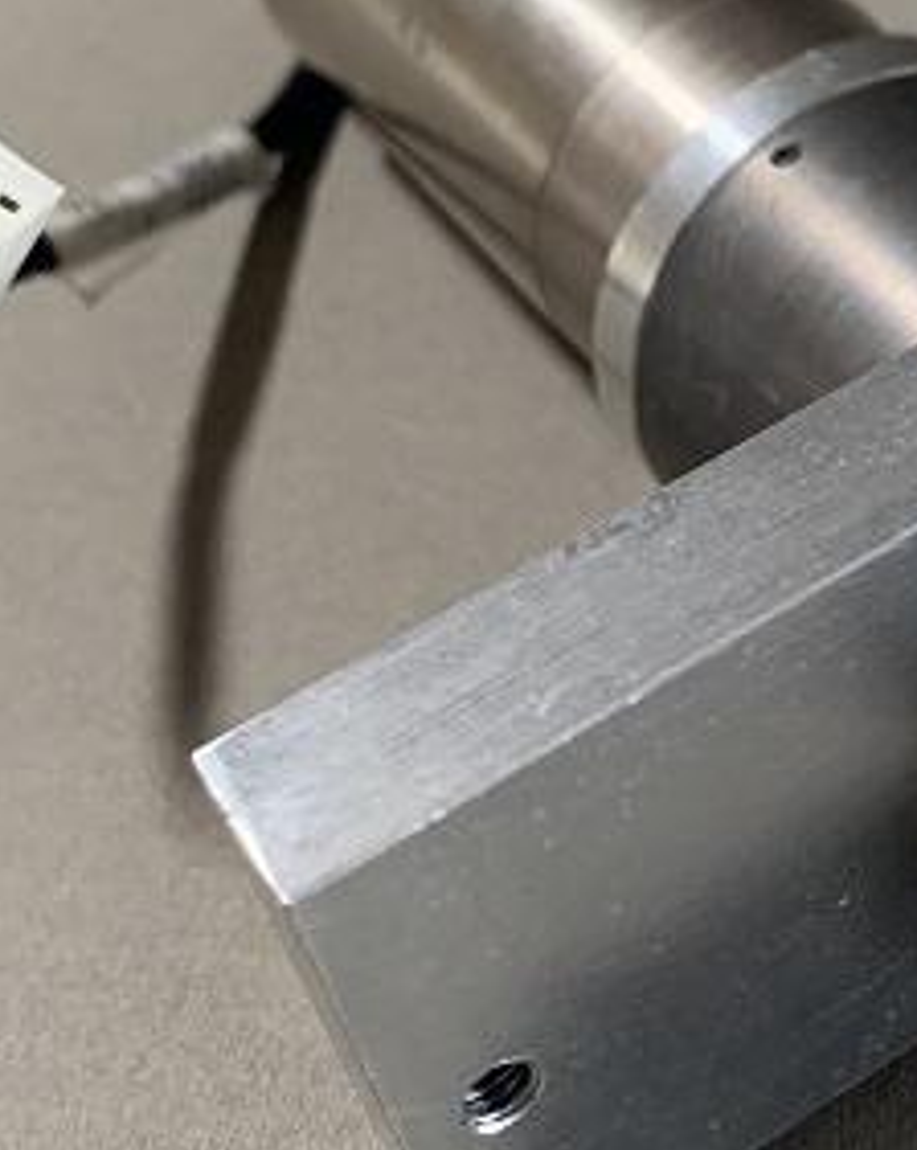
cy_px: 391
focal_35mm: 73
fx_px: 2482
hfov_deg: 20.5
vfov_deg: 26.0
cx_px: 833
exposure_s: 1/60
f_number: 1.8
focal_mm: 4.25
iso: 250
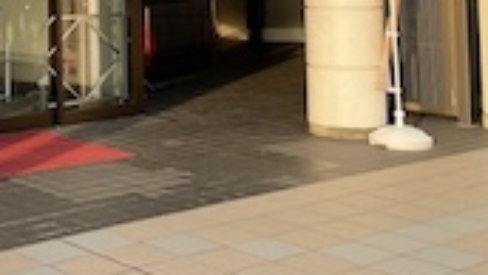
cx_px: 3
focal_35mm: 79
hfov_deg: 25.5
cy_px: -113
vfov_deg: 14.5
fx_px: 1023
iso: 32
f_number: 1.6
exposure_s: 1/1689
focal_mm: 4.2
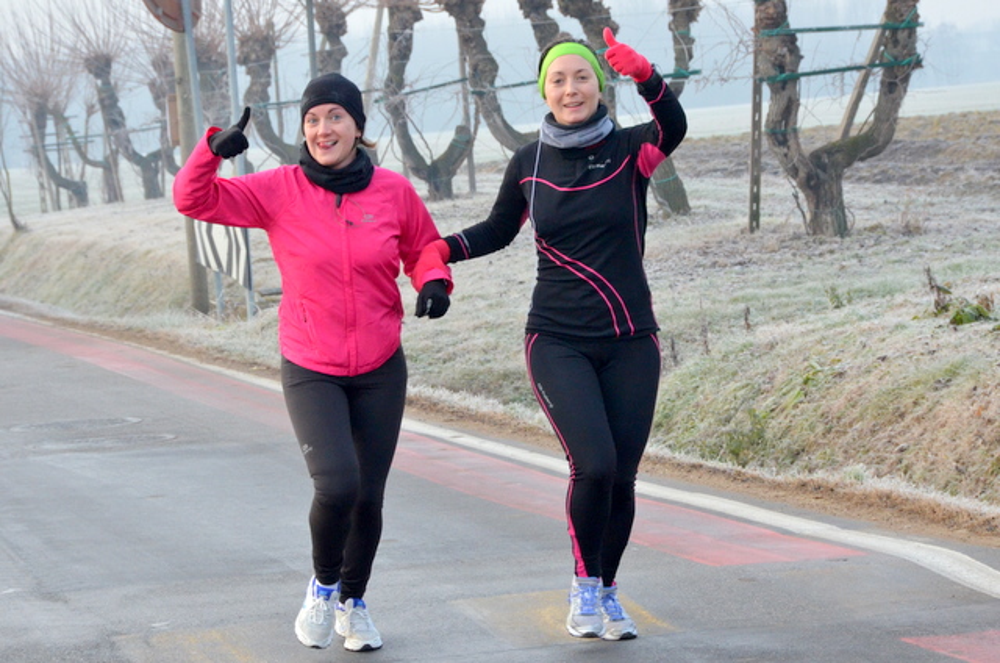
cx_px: 500
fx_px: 3410
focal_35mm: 123
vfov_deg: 11.1
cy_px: 332
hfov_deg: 16.7
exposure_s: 1/500
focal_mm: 82
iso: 2000
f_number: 11
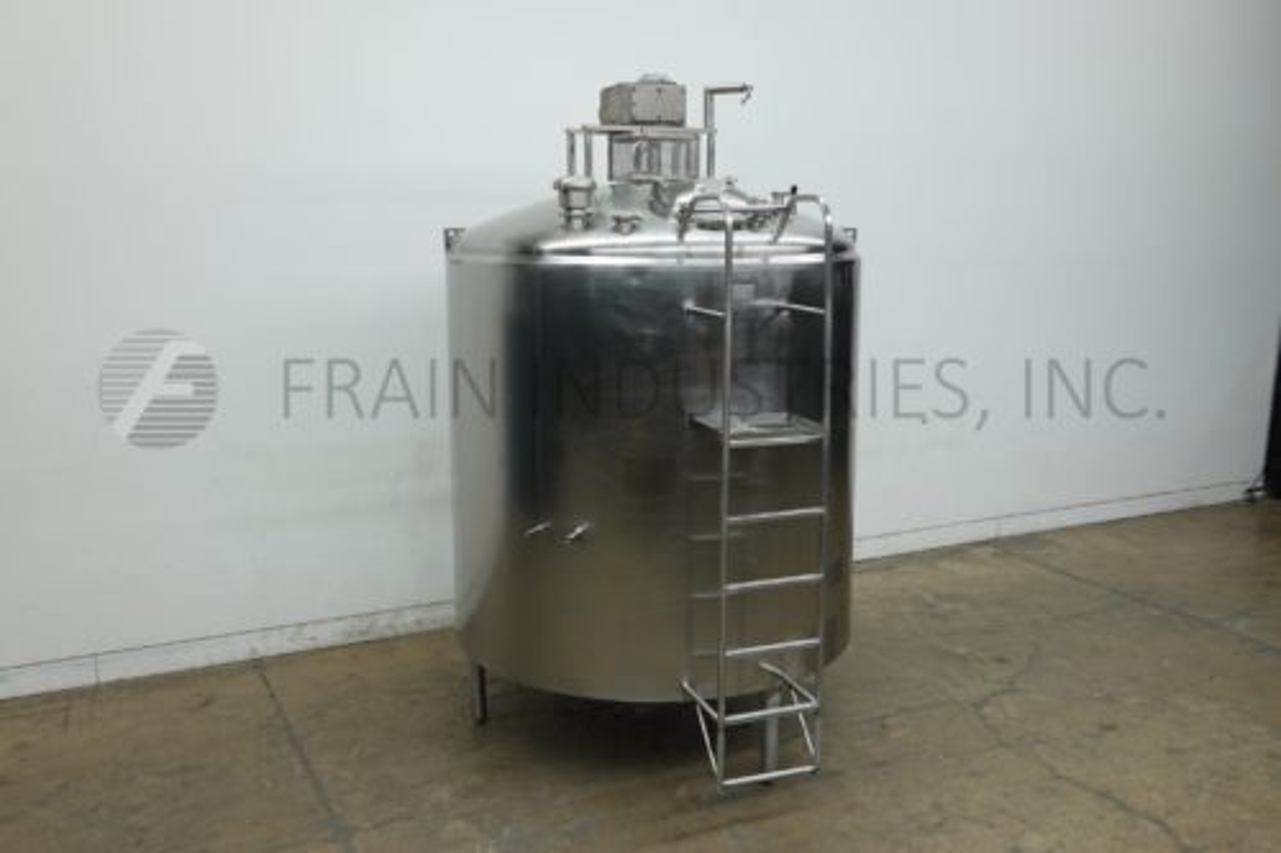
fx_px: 1209
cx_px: 640
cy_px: 426
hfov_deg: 55.8
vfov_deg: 38.9
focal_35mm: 34
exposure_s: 1/50
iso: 125
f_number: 3.5
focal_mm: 12.51
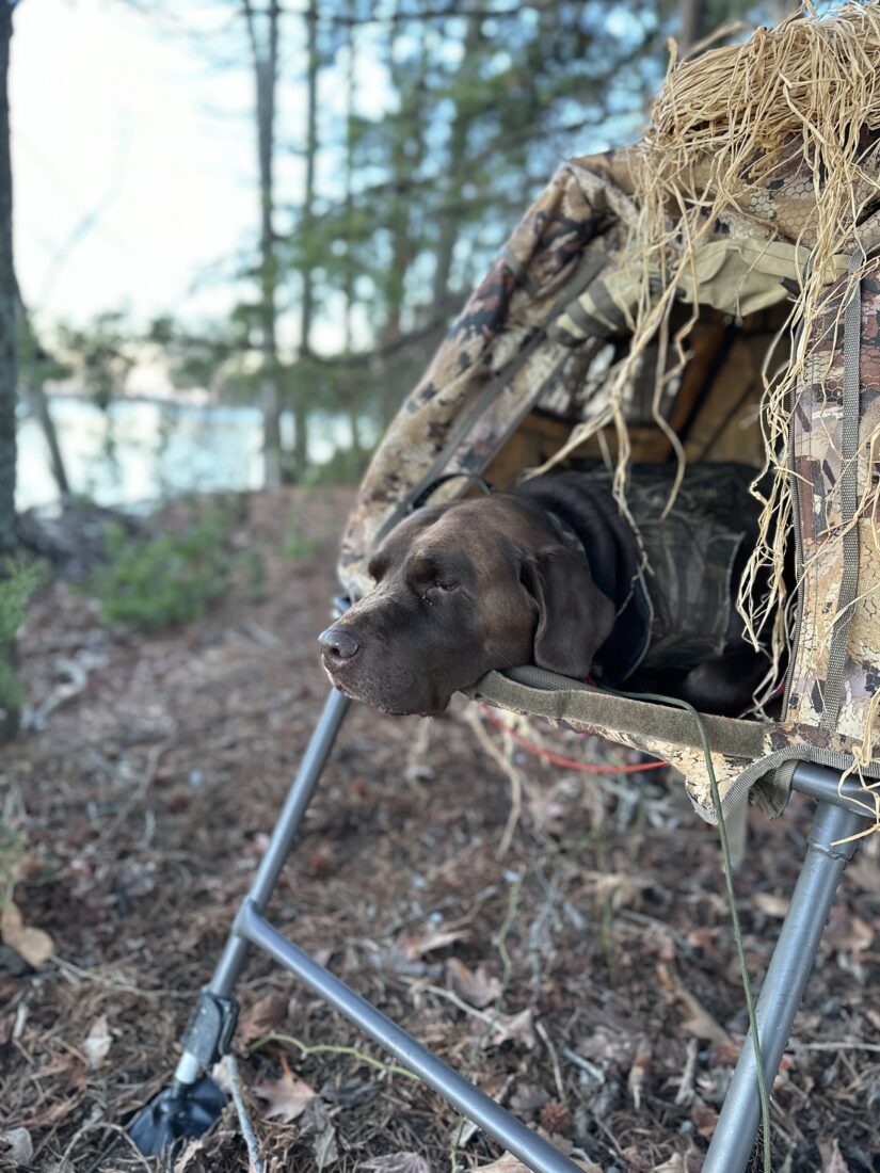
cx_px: 440
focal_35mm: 24
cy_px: 586
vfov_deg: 71.6
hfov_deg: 56.8
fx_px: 813
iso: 250
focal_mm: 6.86
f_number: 1.78
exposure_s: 1/62
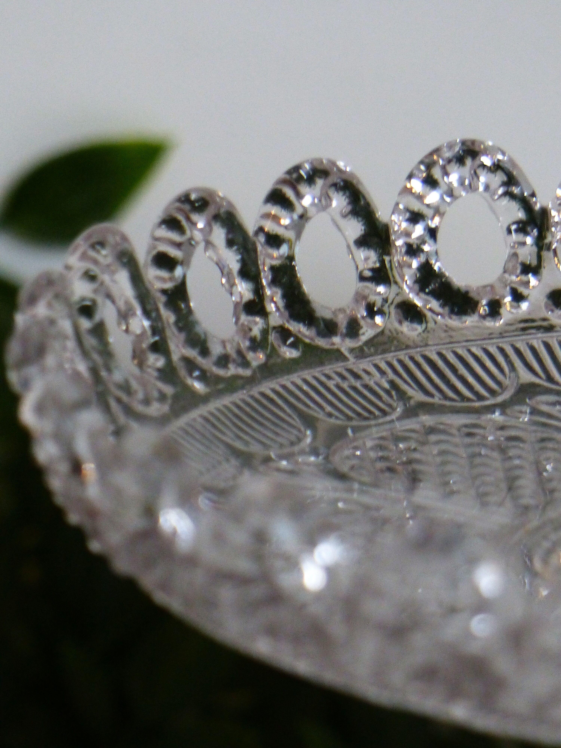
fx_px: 10350
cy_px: 374
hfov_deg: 3.1
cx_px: 280
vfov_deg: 4.1
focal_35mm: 479
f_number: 2.8
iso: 400
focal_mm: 78.4
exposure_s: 1/80
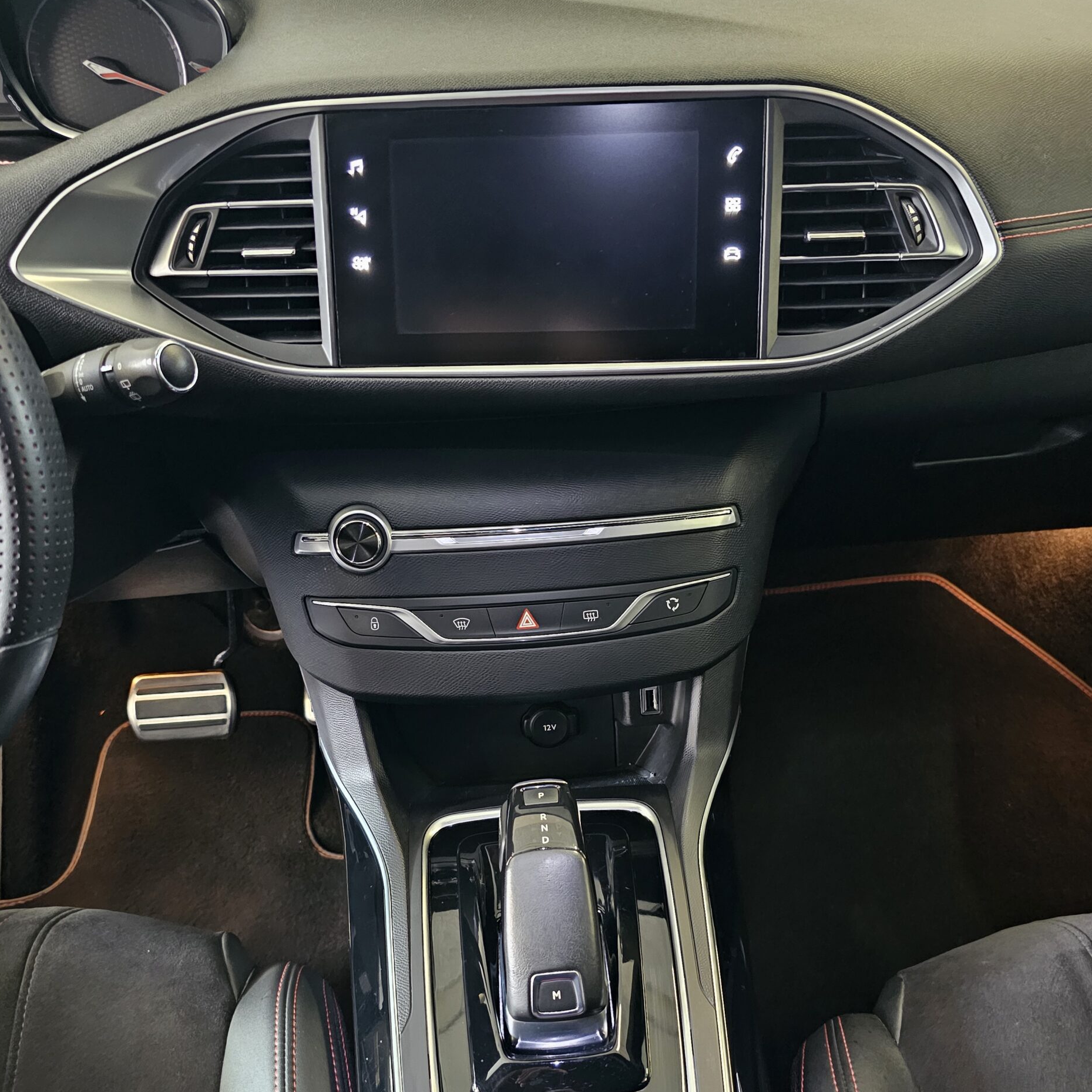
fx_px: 999
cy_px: 690
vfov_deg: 56.5
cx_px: 563
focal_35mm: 28
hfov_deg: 57.3
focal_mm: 6.3
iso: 1000
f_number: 1.7
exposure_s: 1/24
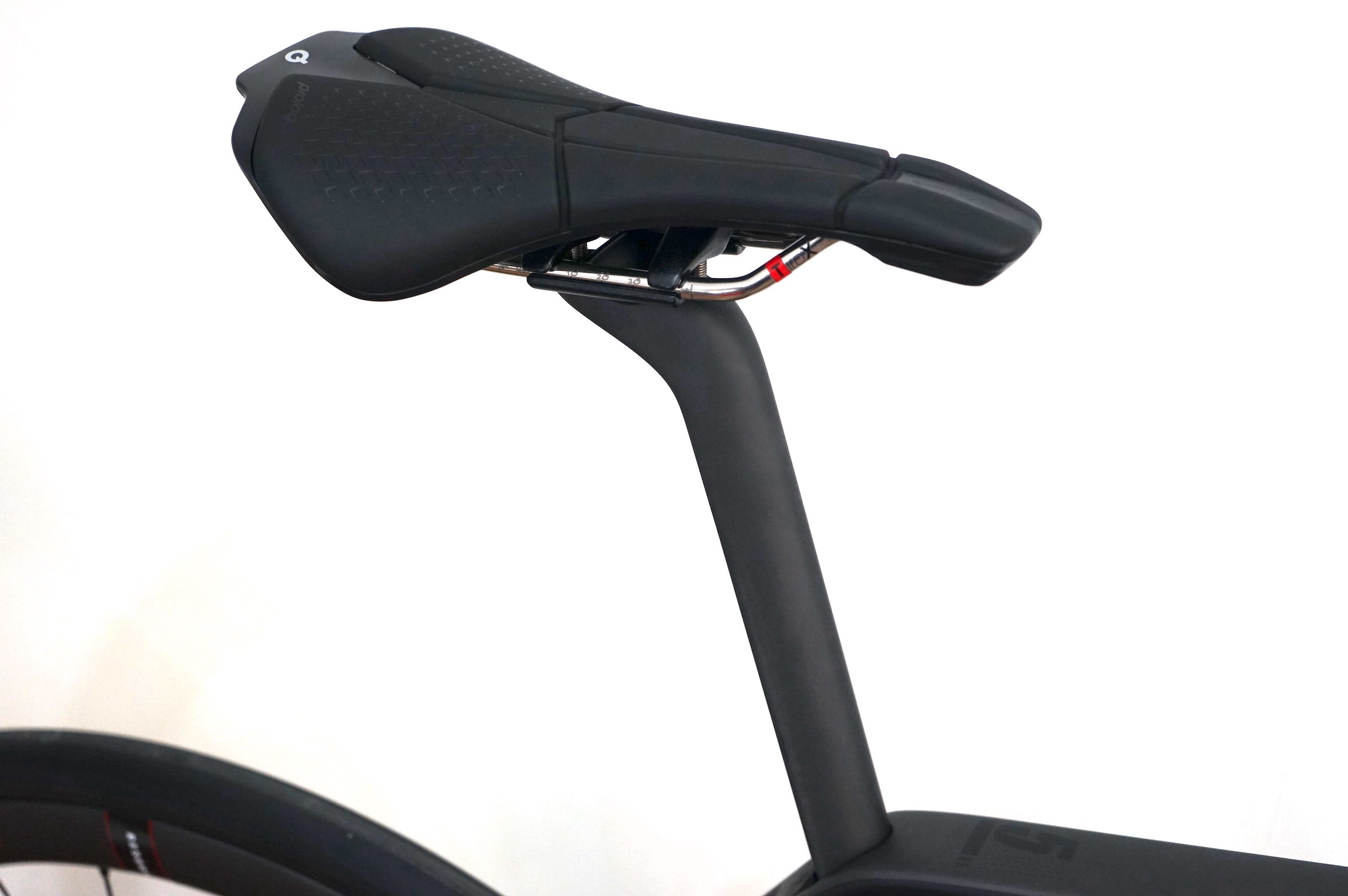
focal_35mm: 55
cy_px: 448
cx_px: 674
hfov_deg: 36.3
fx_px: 2057
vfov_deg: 24.6
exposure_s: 1/160
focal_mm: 55
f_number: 5.6
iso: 1000
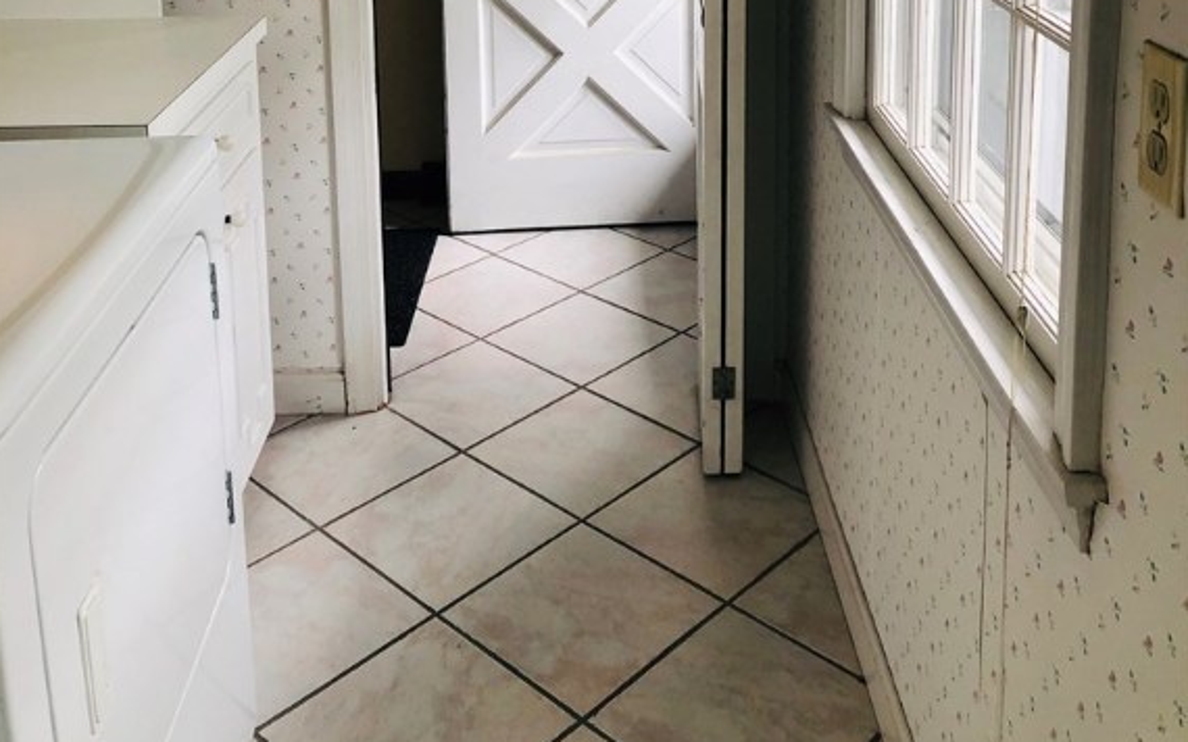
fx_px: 1295
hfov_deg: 49.3
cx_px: 590
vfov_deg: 29.4
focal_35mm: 40
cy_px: -40
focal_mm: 3.99
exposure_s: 1/20
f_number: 1.8
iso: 40
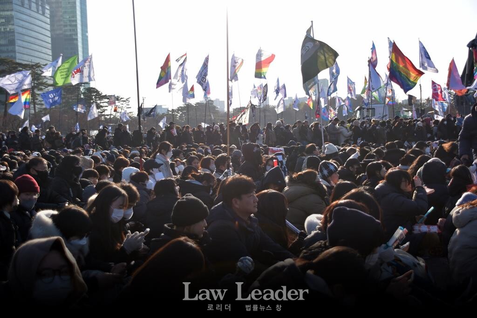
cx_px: 238
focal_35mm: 44
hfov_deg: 45.0
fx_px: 576
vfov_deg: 30.9
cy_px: 159
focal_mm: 29
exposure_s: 1/500
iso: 100
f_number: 4.5
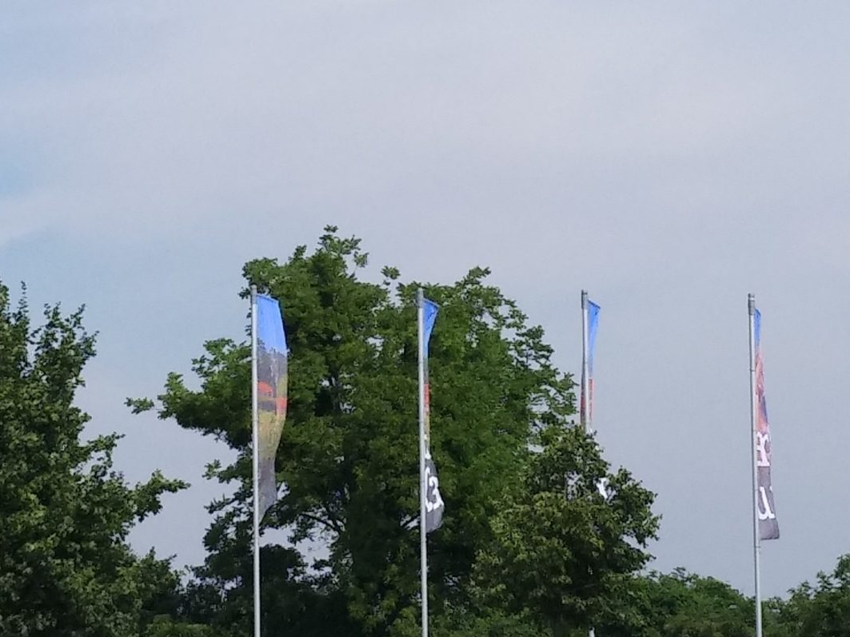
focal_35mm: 53
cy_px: 243
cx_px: 383
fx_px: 1301
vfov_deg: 27.4
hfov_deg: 36.1
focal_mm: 3.81
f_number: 2.2
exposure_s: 1/1411
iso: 100
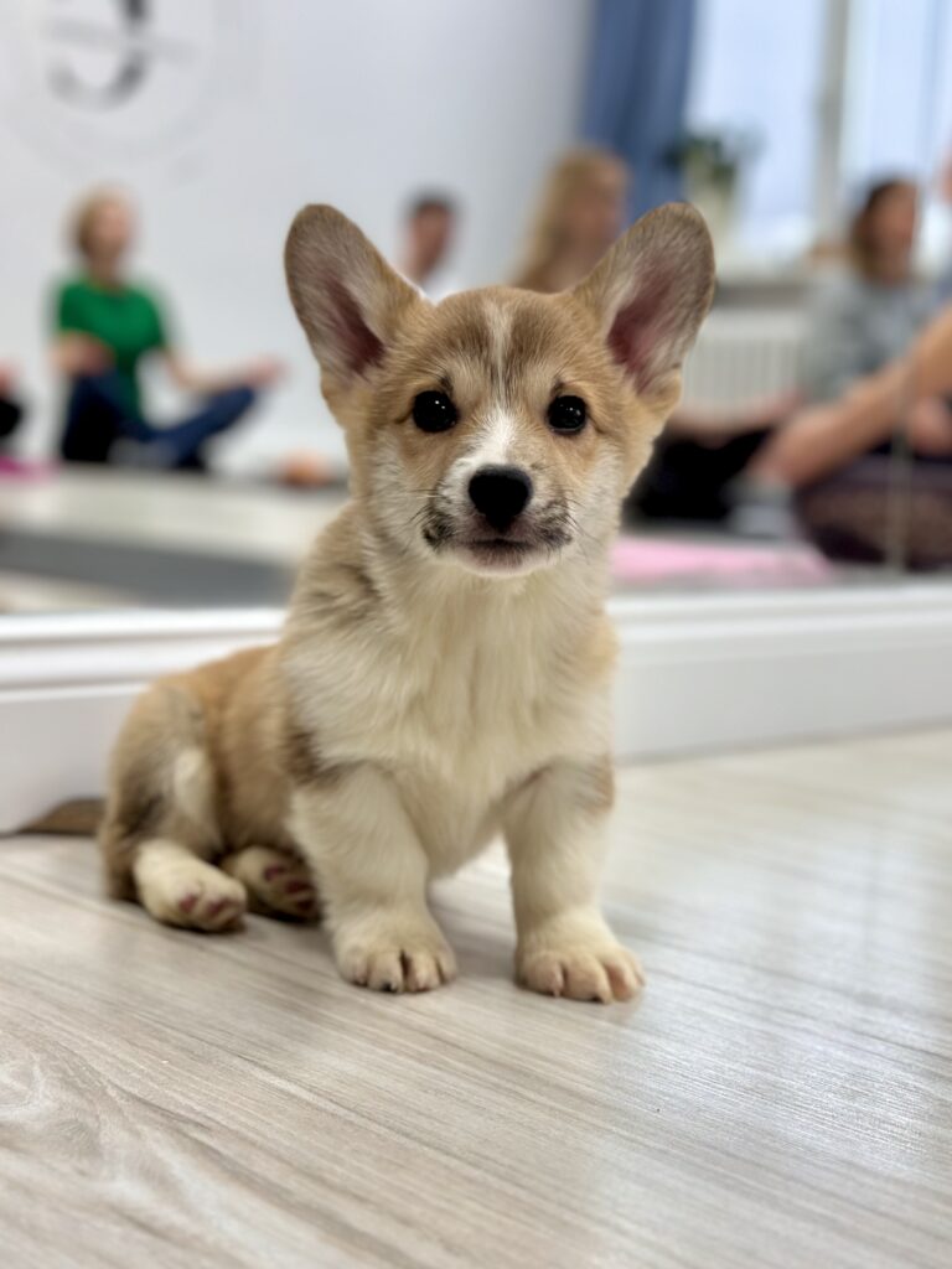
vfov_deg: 39.7
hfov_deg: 30.3
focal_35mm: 48
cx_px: 476
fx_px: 1760
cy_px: 634
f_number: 1.78
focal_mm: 6.86
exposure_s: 1/100
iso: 160
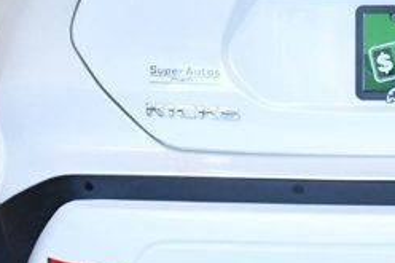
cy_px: -26
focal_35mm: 165
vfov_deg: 8.2
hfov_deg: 12.3
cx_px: 436
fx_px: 1809
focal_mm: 27
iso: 2500
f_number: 10
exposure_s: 1/400
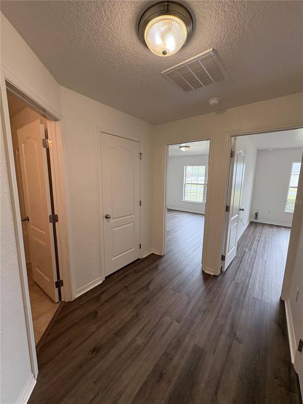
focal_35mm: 14
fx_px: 163
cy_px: 202
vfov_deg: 102.1
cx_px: 152
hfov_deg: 85.7
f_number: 2.2
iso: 125
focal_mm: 2.22
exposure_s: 1/120
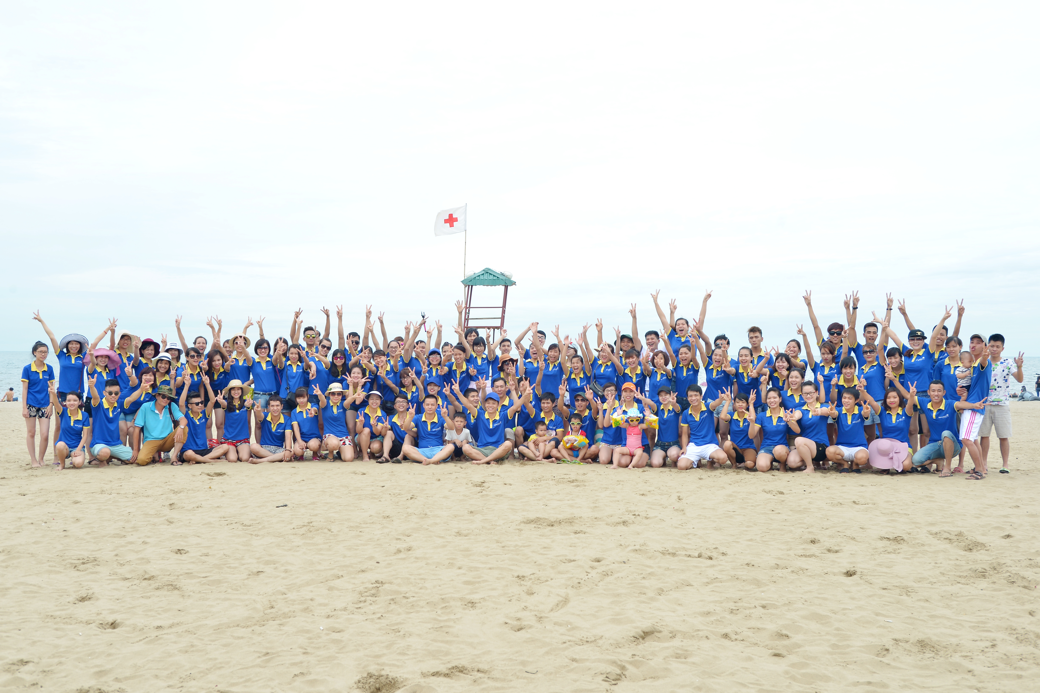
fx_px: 1098
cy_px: 346
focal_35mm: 38
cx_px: 520
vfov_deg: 35.0
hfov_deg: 50.7
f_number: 9
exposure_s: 1/125
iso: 160
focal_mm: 38
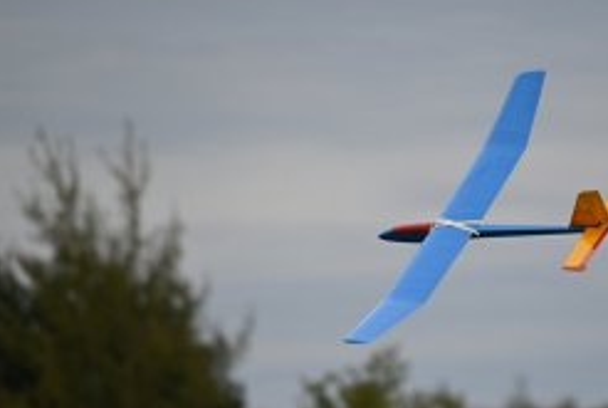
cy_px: 265
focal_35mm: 807
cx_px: 436
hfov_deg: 2.6
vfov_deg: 1.7
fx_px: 13654
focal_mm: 400
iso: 640
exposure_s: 1/1600
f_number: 6.3
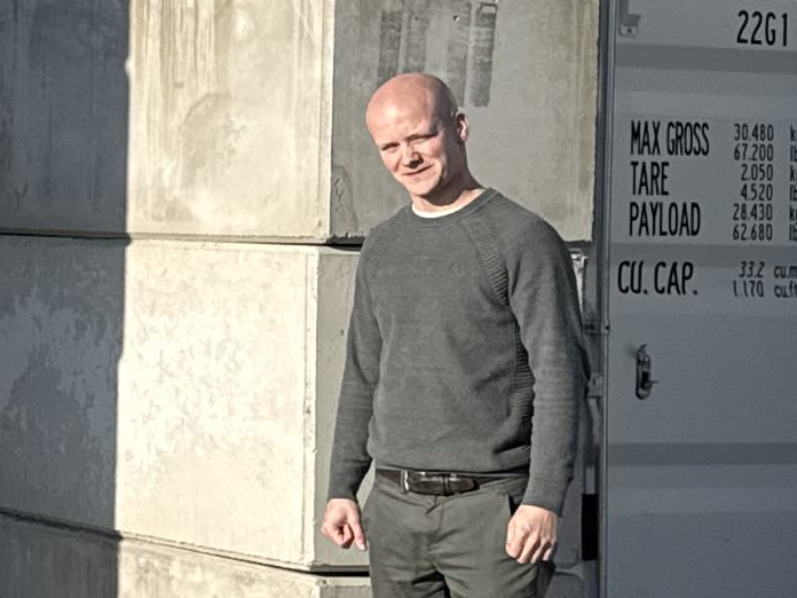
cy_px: 132
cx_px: -702
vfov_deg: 10.6
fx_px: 3200
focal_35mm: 139
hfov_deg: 12.7
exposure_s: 1/5319
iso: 80
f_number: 1.78
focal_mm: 6.76
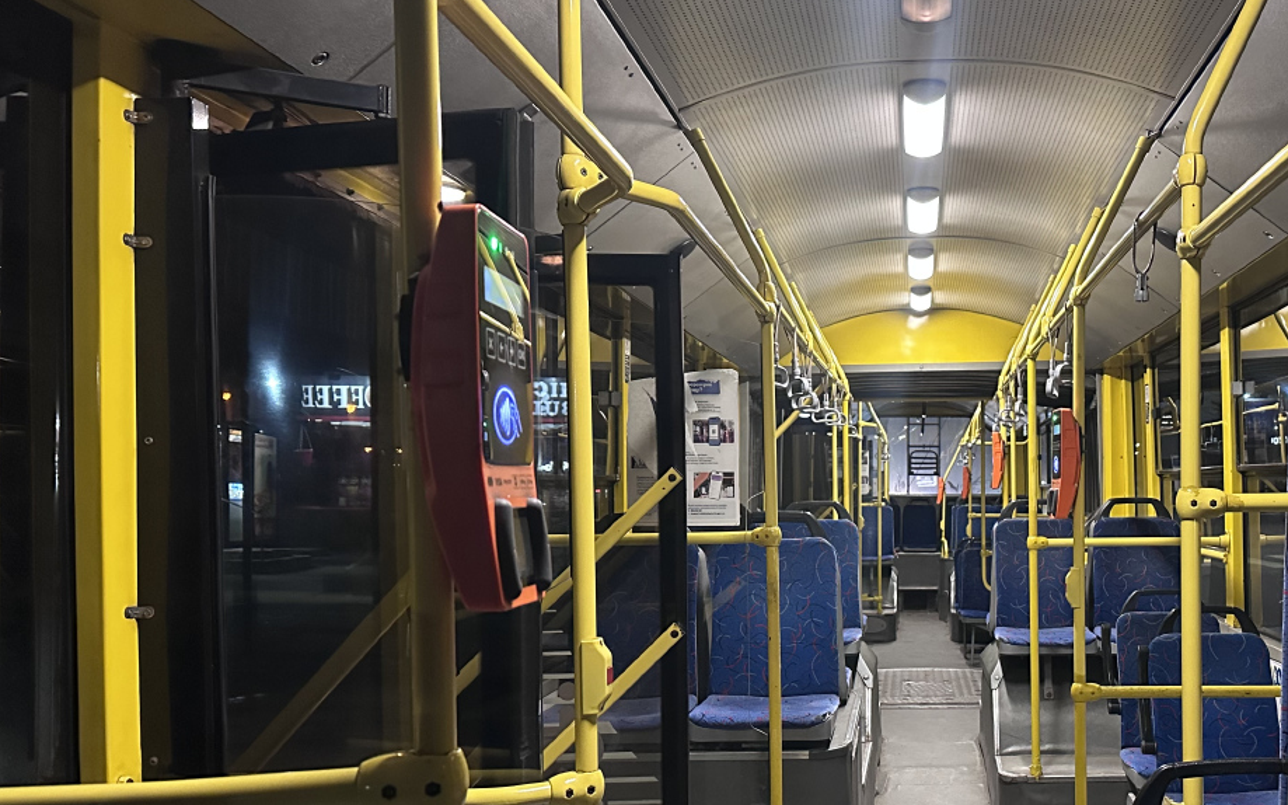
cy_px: 507
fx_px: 1263
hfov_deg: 52.4
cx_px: 908
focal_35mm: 36
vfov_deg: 35.1
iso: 1000
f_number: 1.78
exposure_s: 1/46
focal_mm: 6.86
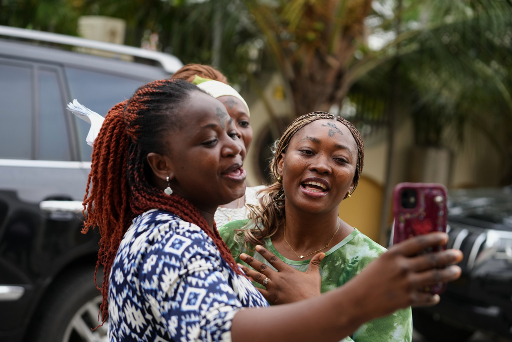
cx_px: 256
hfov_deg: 28.8
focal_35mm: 70
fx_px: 996
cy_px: 171
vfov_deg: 19.5
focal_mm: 70
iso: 640
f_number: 3.5
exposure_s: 1/640
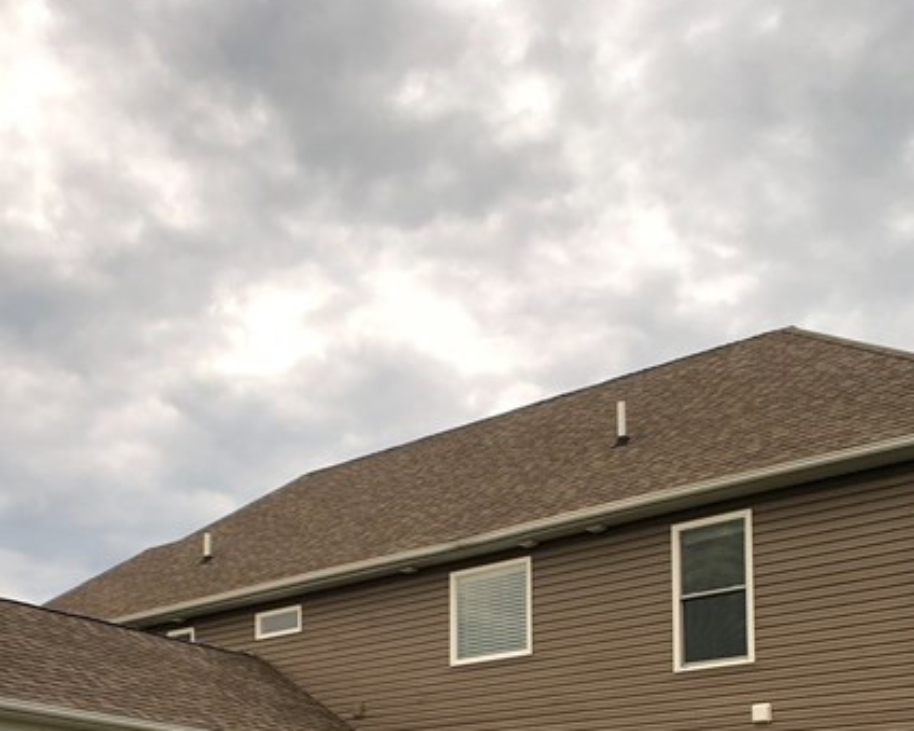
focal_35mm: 66
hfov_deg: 28.7
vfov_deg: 21.9
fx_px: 1785
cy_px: 796
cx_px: 379
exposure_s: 1/222
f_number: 1.8
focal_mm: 3.99
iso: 20
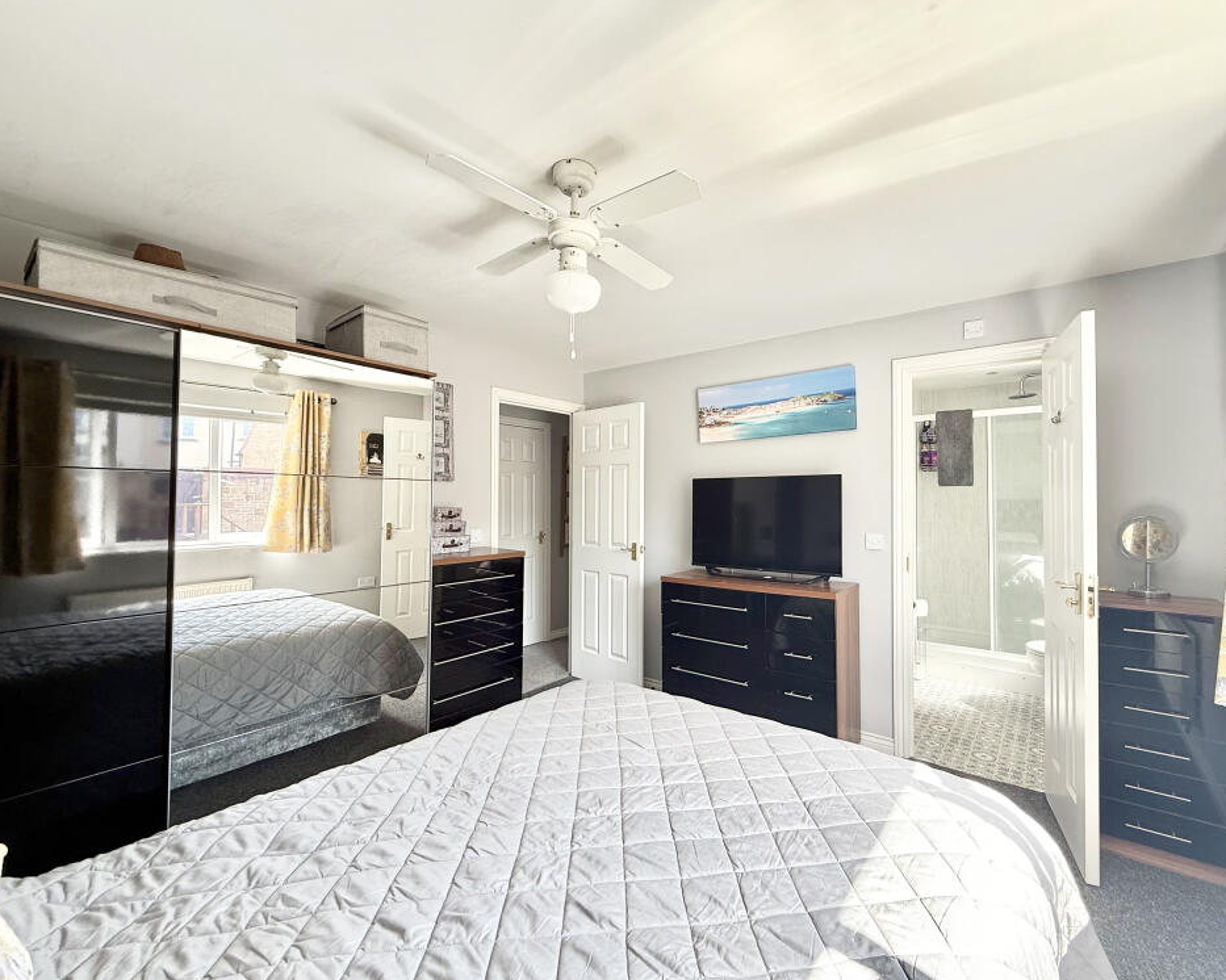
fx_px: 544
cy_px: 490
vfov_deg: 84.0
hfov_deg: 96.6
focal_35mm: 15
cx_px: 668
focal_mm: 2.22
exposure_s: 1/99
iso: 80
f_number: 2.2
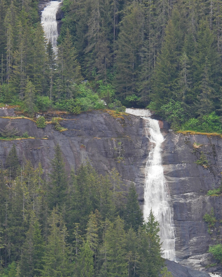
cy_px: 114
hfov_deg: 3.1
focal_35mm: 495
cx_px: 120
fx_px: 4066
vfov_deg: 3.9
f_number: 5
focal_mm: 67.8
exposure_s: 1/125
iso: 110
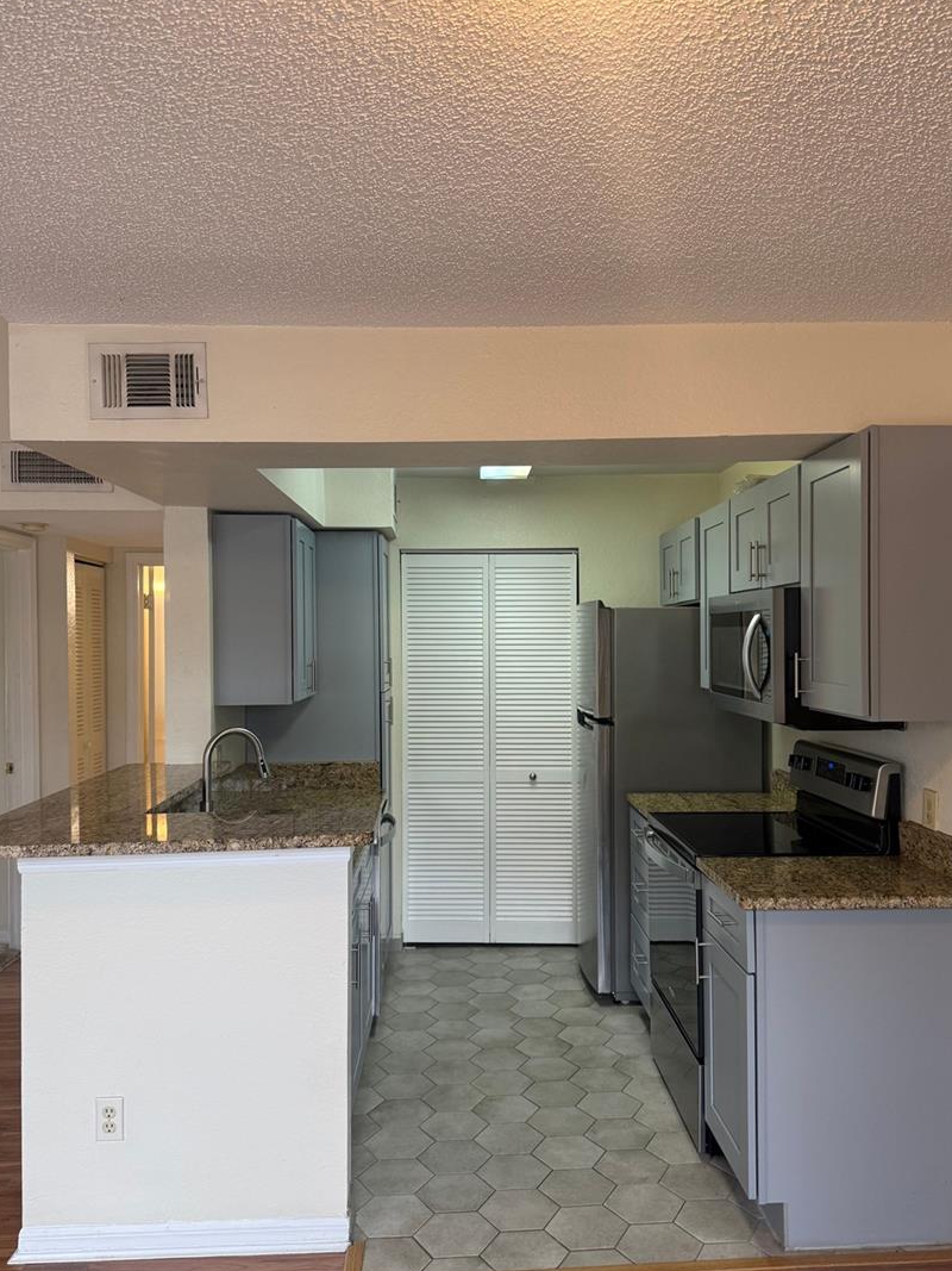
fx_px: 990
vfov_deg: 65.3
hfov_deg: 51.3
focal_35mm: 27
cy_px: 647
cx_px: 508
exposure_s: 1/120
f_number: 1.78
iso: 160
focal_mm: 6.76
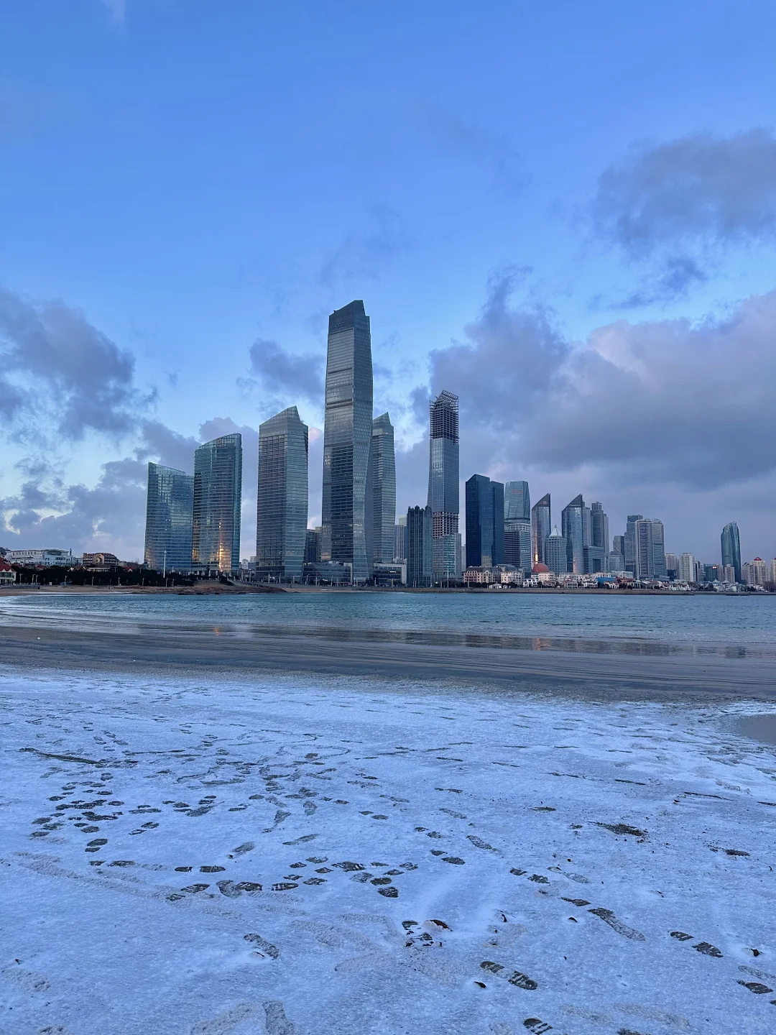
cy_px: 518
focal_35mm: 24
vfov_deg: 71.6
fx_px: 717
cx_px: 388
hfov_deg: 56.8
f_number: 1.78
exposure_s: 1/429
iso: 80
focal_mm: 6.86
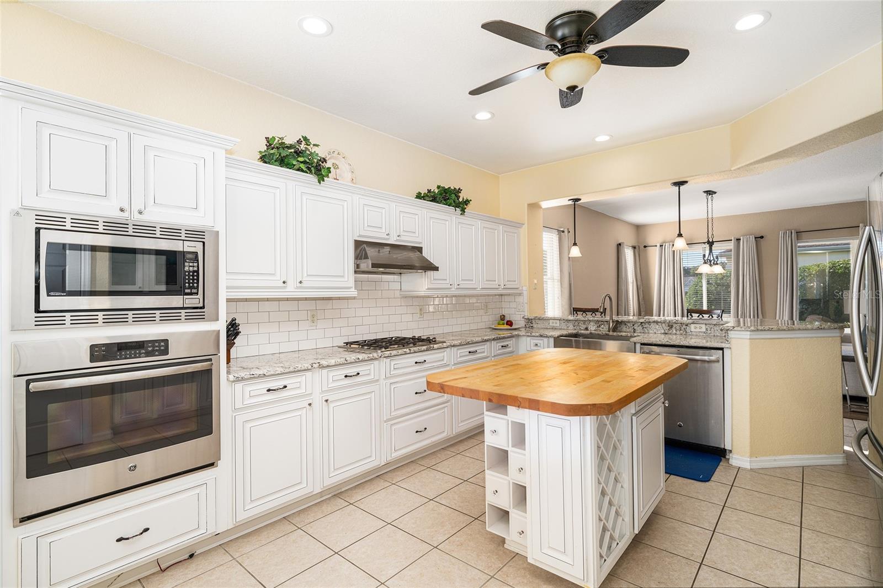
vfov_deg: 70.4
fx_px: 417
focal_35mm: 17
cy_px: 294
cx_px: 442
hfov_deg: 93.3
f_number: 8
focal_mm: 17
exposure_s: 1/50
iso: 320
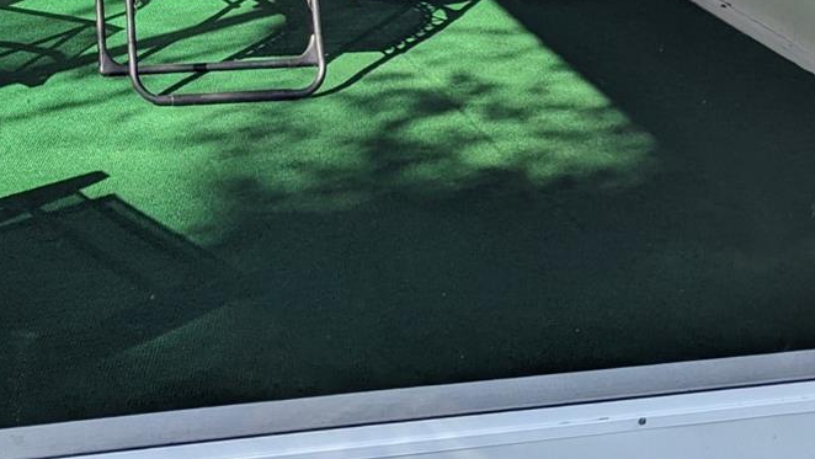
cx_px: 81
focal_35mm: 63
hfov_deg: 31.7
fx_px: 1362
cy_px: -272
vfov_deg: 16.9
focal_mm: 6.81
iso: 41
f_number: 1.85
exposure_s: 1/308
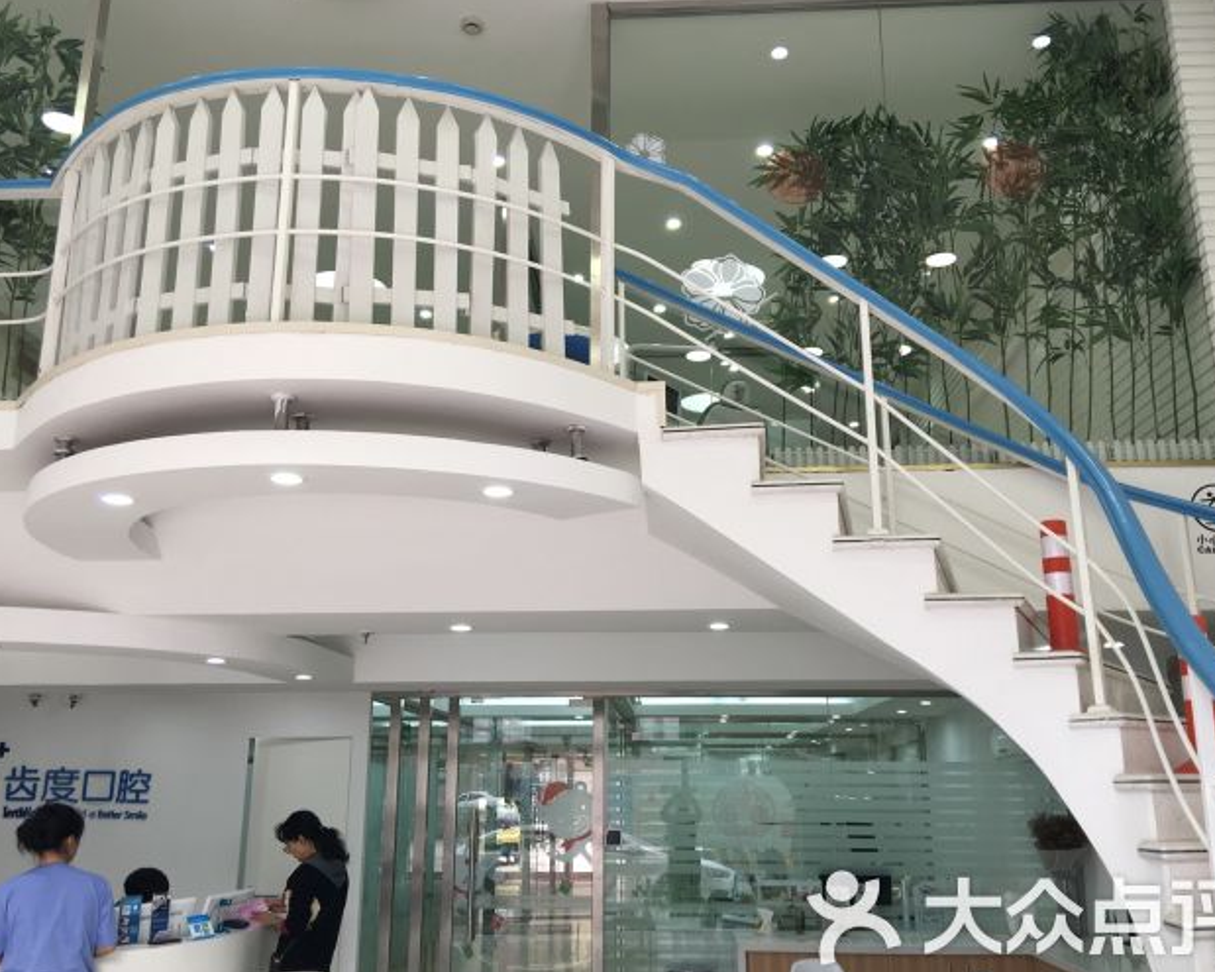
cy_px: 504
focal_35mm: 32
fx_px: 1151
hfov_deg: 55.7
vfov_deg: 45.8
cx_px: 612
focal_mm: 4.15
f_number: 2.2
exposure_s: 1/50
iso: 32
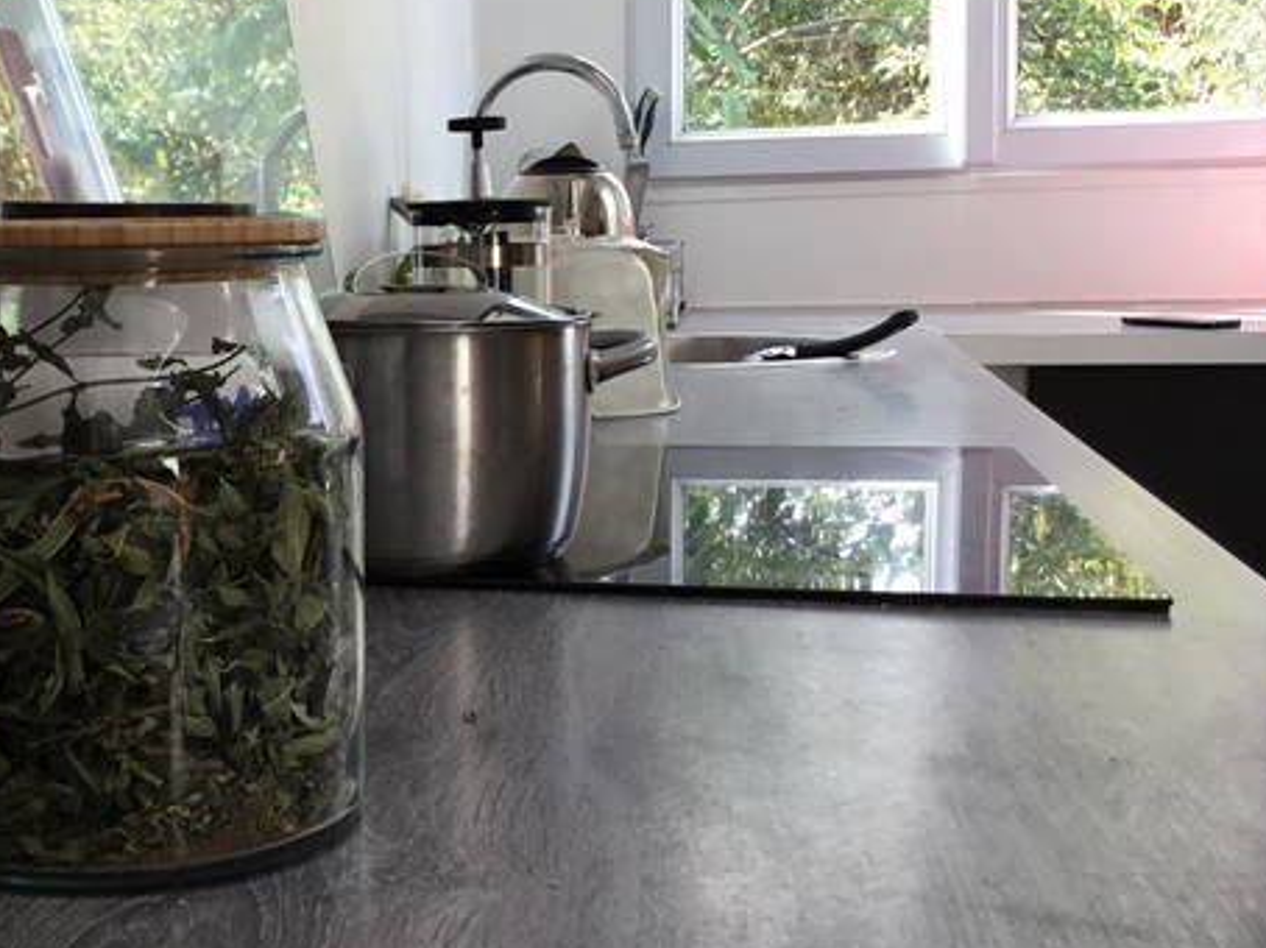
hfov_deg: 34.3
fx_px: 1974
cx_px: 220
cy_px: 382
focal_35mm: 54
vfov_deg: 27.0
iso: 25
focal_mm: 3.3
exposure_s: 1/100
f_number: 2.4
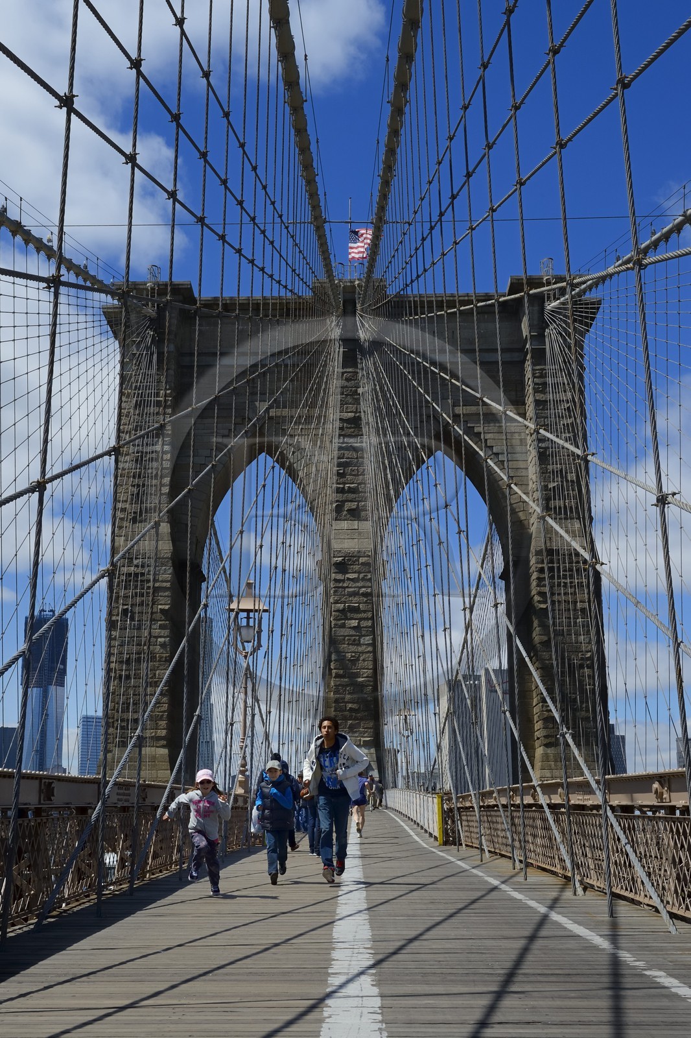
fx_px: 1094
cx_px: 346
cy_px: 519
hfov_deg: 35.0
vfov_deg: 50.7
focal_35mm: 38
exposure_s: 1/400
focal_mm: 38
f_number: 16
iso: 400
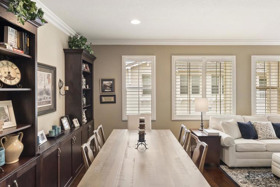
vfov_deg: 57.2
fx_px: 171
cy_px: 91
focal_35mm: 22
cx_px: 142
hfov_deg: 78.6
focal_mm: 16
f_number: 8
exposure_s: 1/6
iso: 500
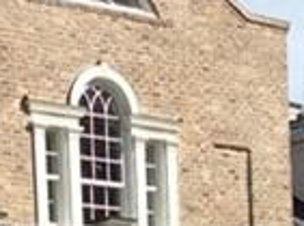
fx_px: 2041
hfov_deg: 8.5
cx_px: 63
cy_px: 611
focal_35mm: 233
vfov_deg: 6.0
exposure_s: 1/1271
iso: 32
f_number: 2.4
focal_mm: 3.3
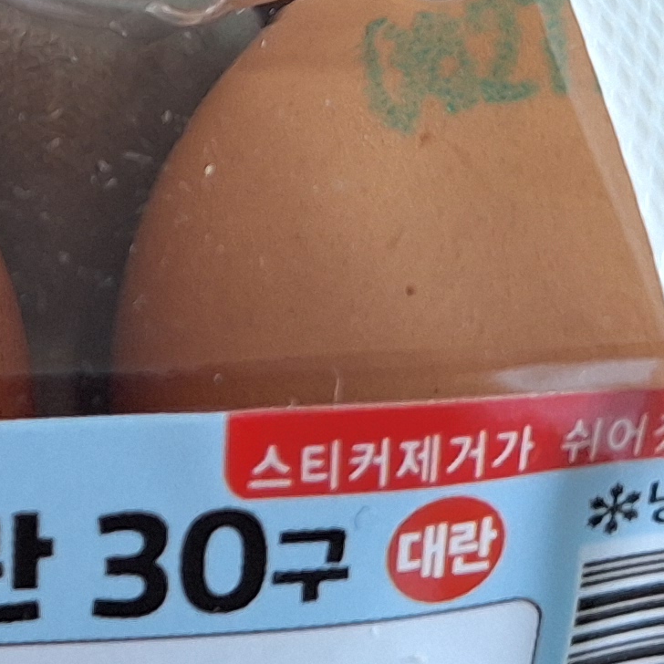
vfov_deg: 15.0
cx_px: 44
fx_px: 2474
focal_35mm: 114
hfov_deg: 15.1
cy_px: 3
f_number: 1.8
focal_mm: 5.54
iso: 200
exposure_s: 1/40
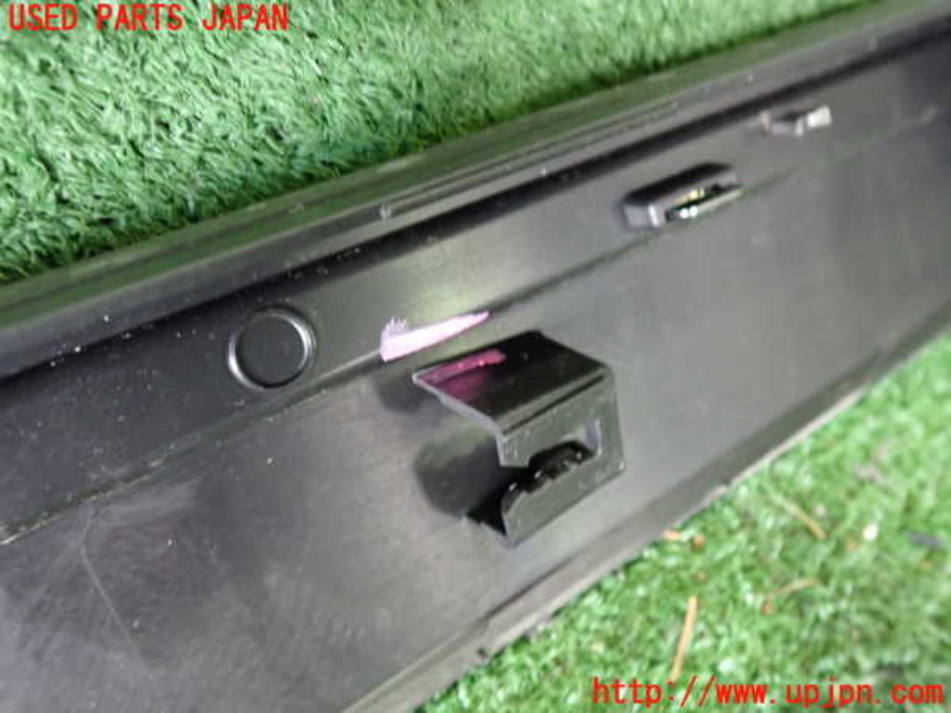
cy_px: 356
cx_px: 476
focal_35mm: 30
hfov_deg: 60.0
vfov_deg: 46.8
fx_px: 824
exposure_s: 1/30
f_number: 2.3
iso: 800
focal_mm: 5.4
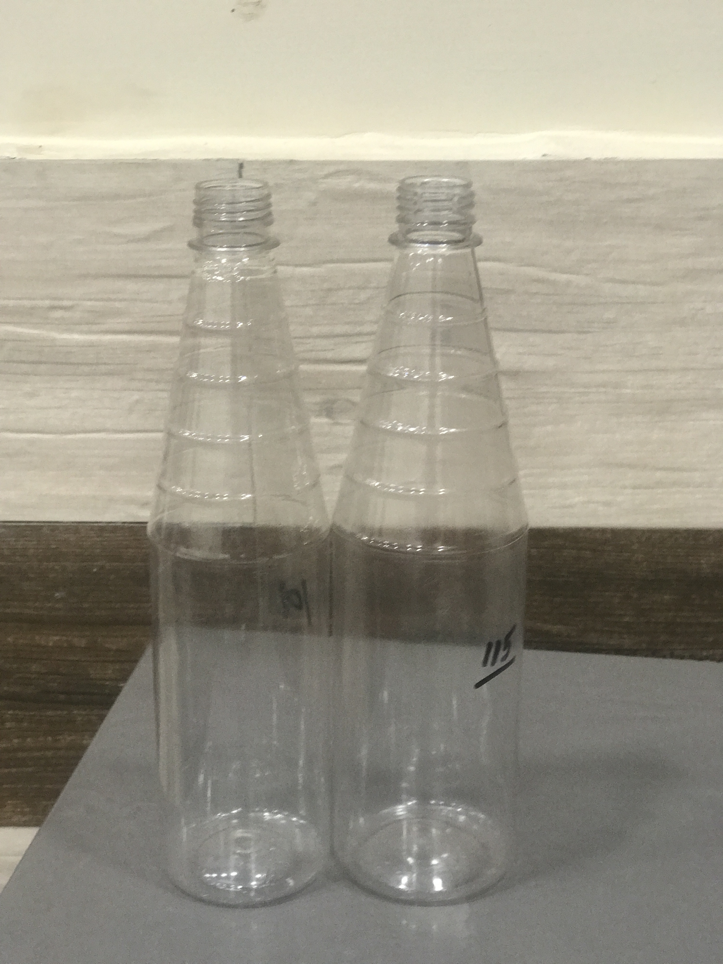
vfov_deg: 33.8
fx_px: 1587
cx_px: 362
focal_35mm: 57
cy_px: 482
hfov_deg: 25.7
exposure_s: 1/50
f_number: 2.8
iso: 160
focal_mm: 6.6
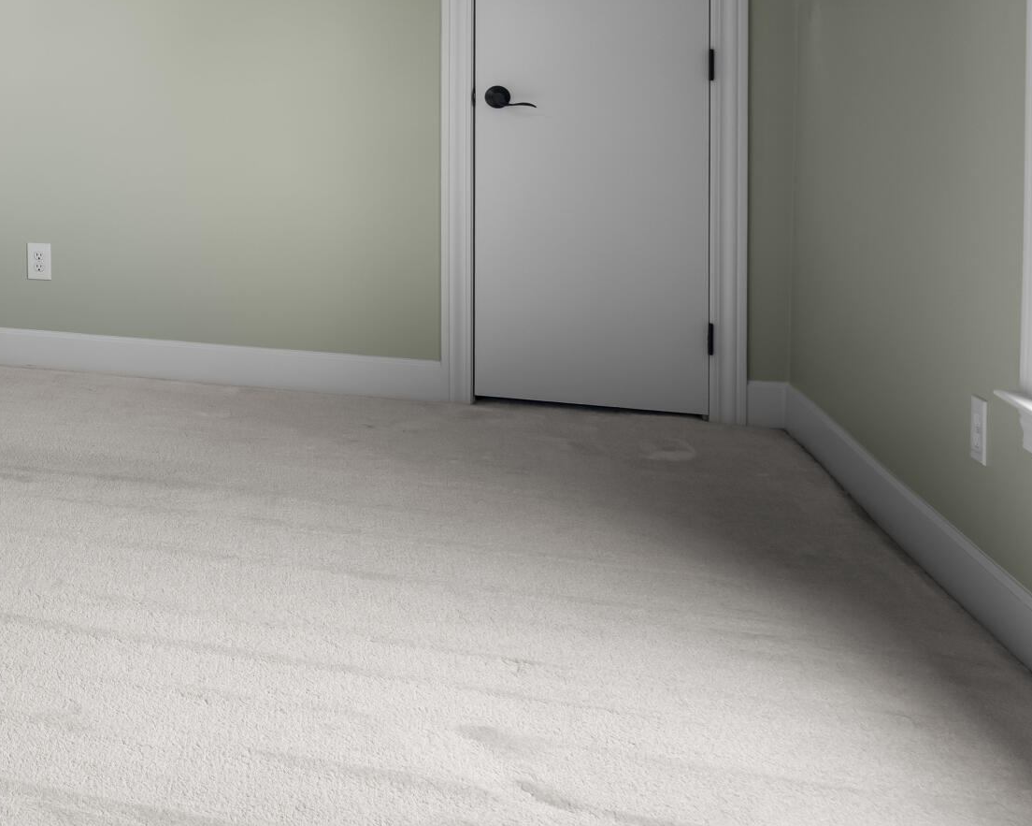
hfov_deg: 28.8
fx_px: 1558
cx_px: -356
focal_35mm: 51
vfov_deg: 28.2
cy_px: 34
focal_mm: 20
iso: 100
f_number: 9
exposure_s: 2.5
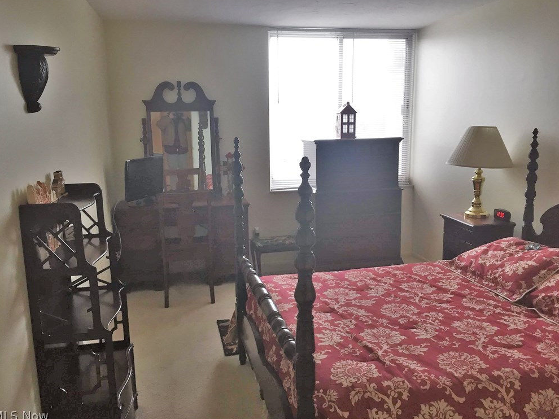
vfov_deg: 46.8
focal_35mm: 30
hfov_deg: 60.0
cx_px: 279
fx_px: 484
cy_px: 208
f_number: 2.2
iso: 64
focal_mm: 4.15
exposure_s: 1/30
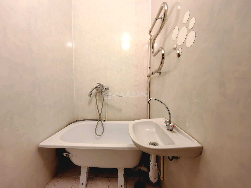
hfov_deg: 106.2
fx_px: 94
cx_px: 126
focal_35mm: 13
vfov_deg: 89.9
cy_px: 94
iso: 320
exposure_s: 1/33.3
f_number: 2.2
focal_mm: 1.95
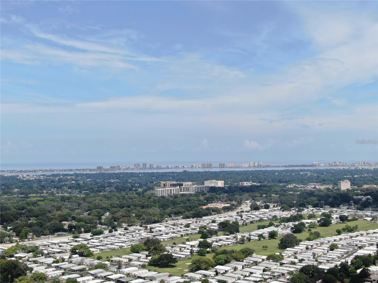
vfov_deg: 30.3
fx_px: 524
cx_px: 189
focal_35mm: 48
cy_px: 142
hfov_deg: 39.7
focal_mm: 8.6
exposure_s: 1/400
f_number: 3.8
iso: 100
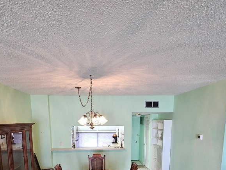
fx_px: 150
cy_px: 143
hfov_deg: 73.9
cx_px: 109
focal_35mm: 23
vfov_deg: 53.7
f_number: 2.2
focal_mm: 2.2
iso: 320
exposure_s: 1/40
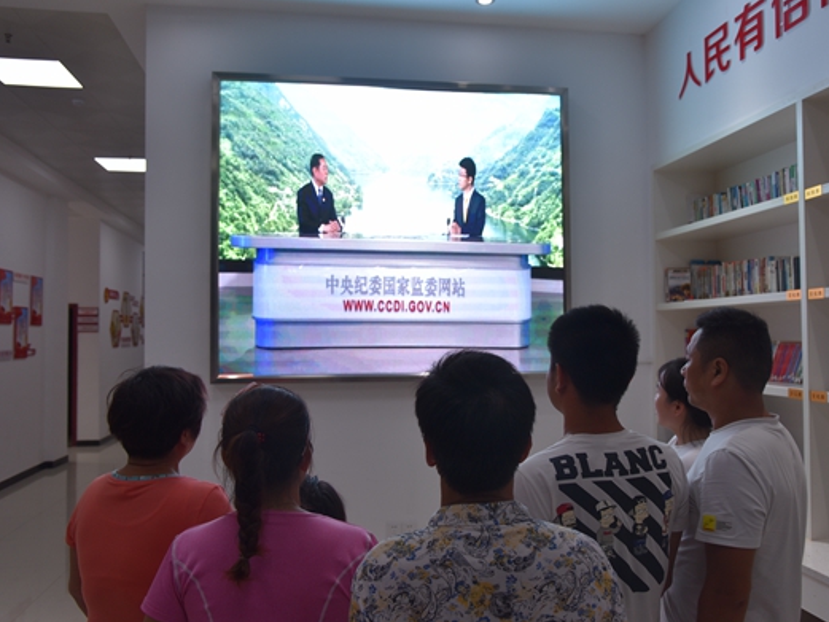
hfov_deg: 58.3
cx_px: 439
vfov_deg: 45.5
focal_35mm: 31
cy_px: 306
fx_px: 743
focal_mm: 28
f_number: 5
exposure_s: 1/100
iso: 400
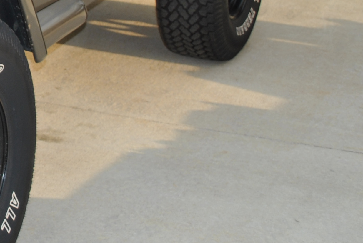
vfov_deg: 11.9
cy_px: -35
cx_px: -150
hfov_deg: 16.7
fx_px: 1141
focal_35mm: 113
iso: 100
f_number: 4.5
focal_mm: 24
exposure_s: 1/200
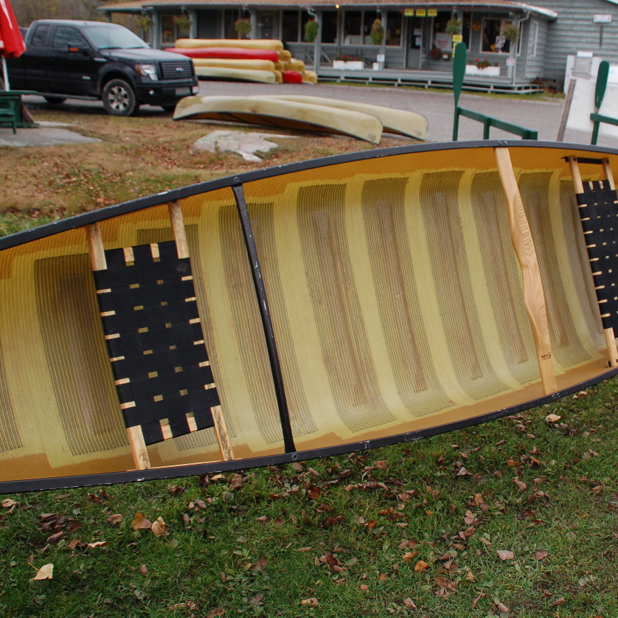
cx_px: 403
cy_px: 306
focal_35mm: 35
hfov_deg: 46.6
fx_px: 707
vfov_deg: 47.2
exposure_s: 1/160
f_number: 6.3
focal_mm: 18
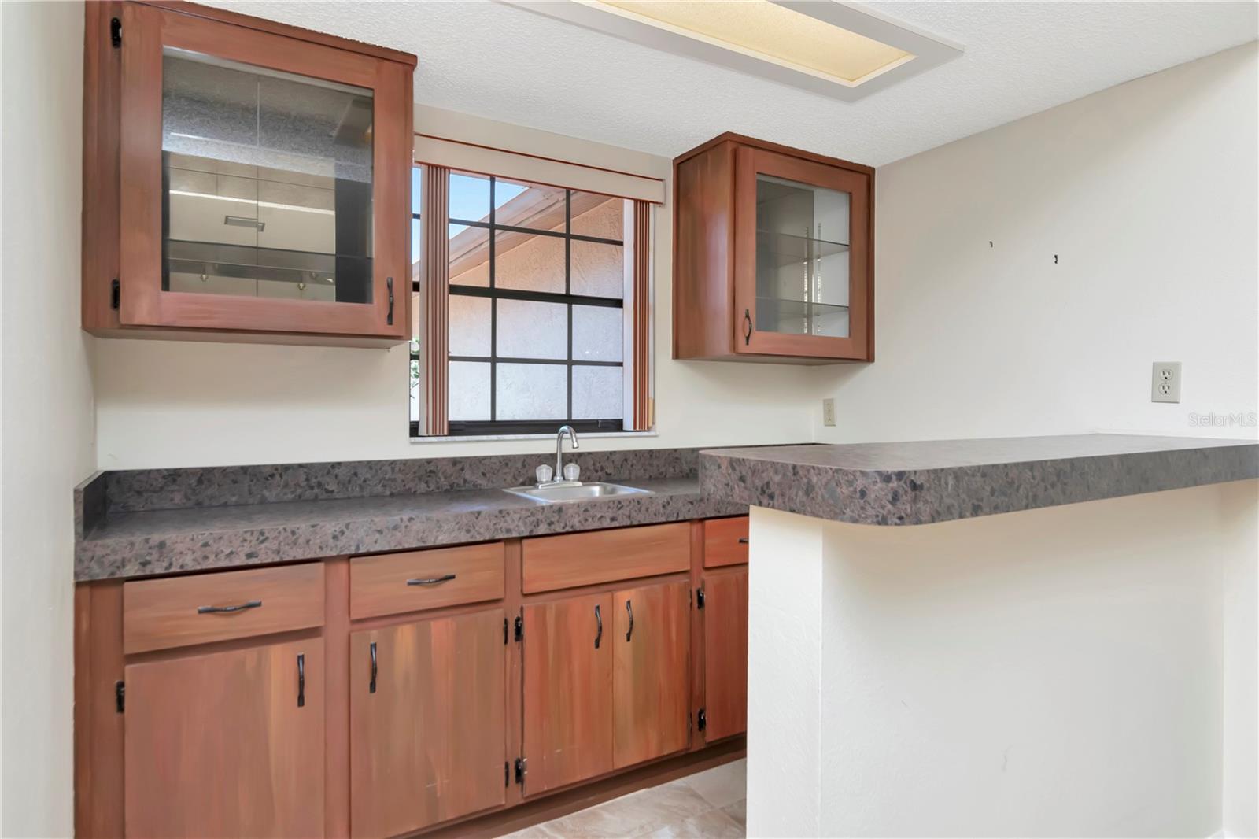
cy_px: 420
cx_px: 630
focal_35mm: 20
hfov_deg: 85.4
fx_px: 682
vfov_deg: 63.2
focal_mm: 13
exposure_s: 1/160
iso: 1000
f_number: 9
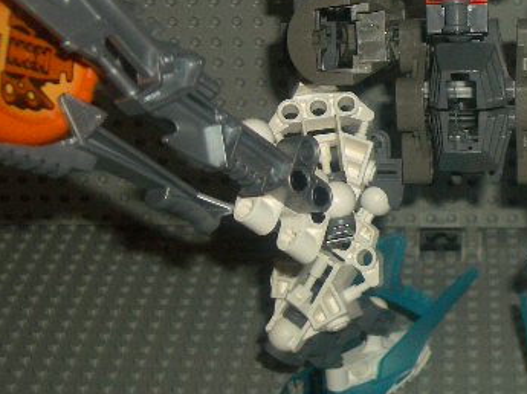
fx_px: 1384
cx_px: 438
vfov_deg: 16.2
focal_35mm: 91
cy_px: 151
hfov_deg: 21.2
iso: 100
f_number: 3.1
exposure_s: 1/60
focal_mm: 8.2
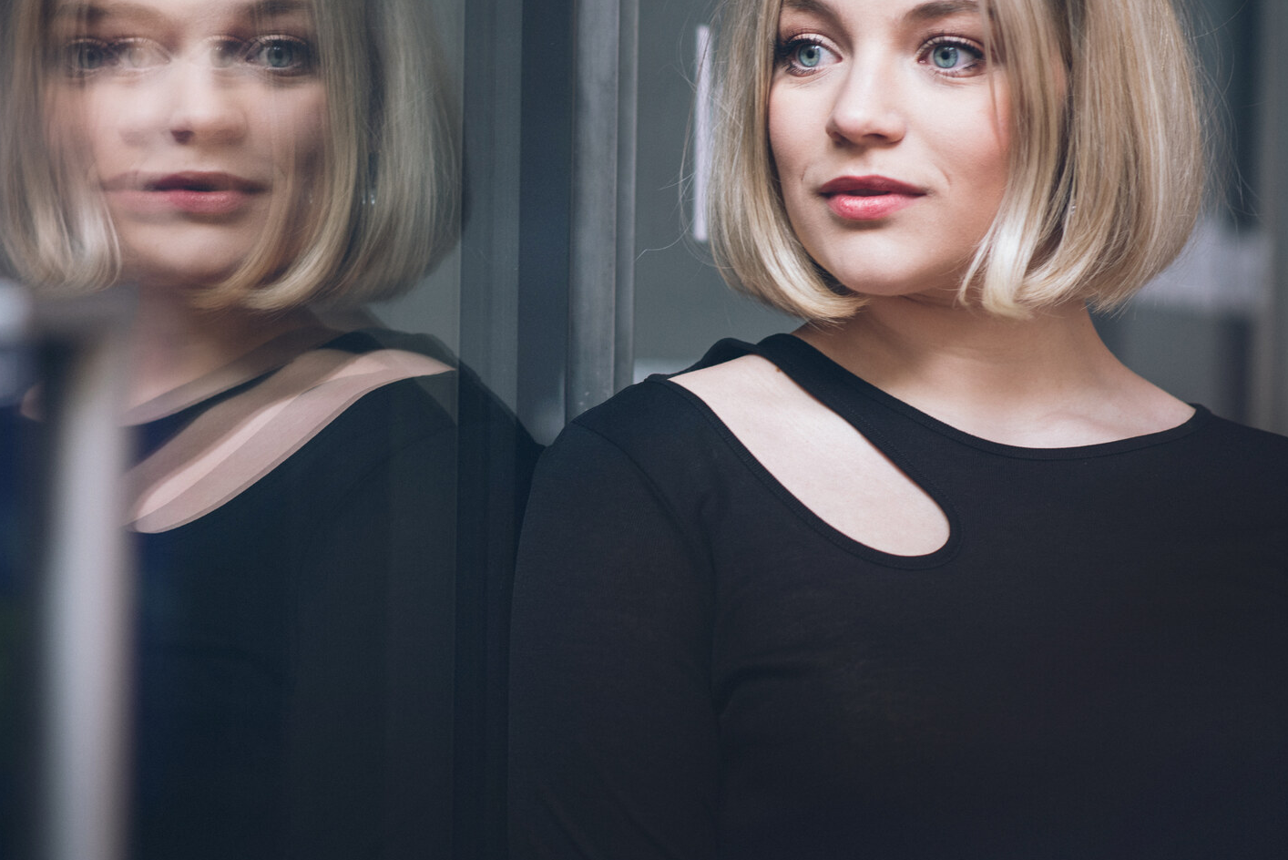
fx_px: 4259
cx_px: 460
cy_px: 310
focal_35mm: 119
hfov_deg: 17.2
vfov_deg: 11.5
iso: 400
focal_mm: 85
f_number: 2.8
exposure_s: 1/100
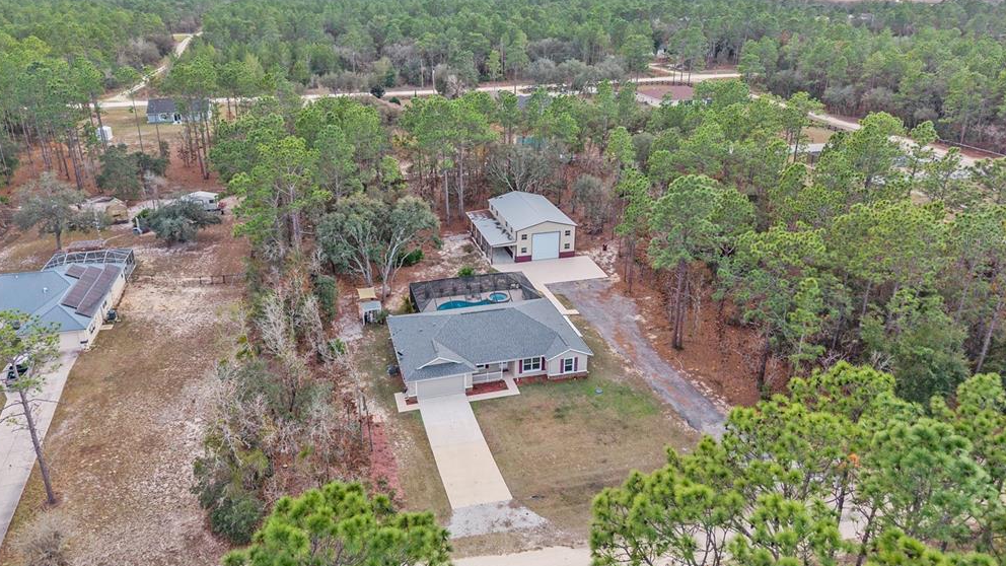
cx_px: 490
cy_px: 240
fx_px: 720
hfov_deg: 69.8
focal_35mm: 27
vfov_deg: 42.8
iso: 340
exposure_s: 1/1250
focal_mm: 8.67
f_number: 1.8
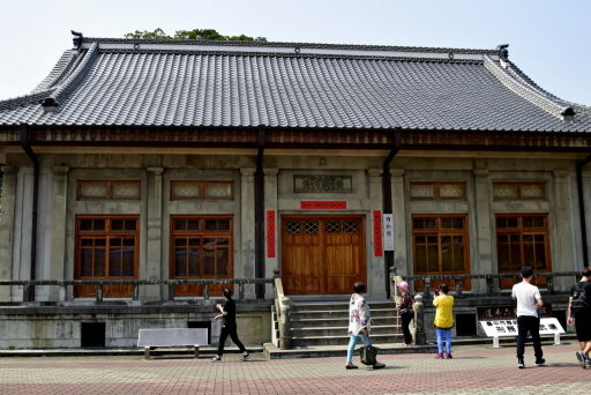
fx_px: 591
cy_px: 198
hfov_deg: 53.1
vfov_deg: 36.9
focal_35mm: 36
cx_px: 296
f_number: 8
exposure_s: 1/160
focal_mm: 24
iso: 100
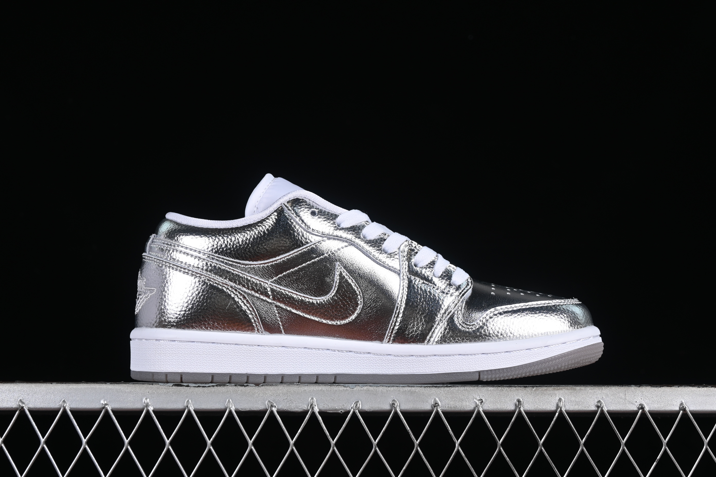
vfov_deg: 18.2
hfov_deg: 27.0
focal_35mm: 75
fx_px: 1492
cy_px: 238
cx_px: 358
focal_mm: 50
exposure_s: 1/80
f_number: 8
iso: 160
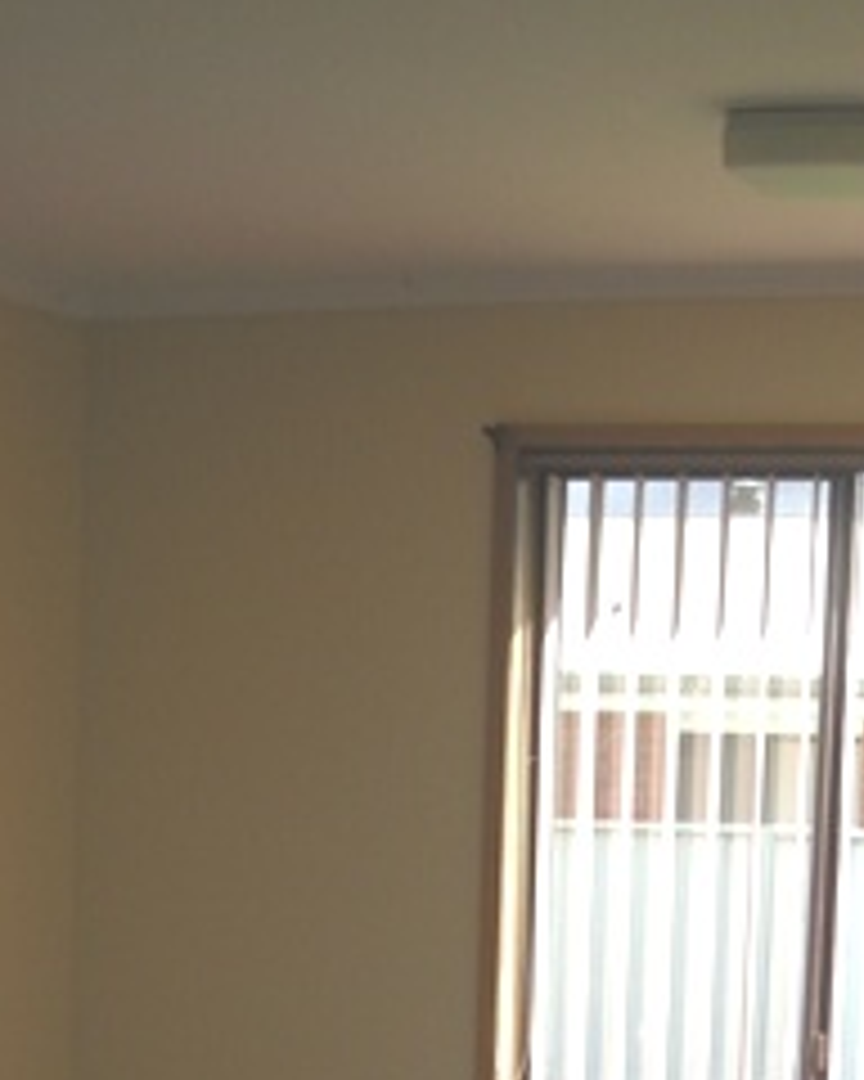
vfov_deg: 19.7
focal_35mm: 91
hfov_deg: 16.9
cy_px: 1318
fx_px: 2909
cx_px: 423
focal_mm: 5.7
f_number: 2.8
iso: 50
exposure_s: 1/182
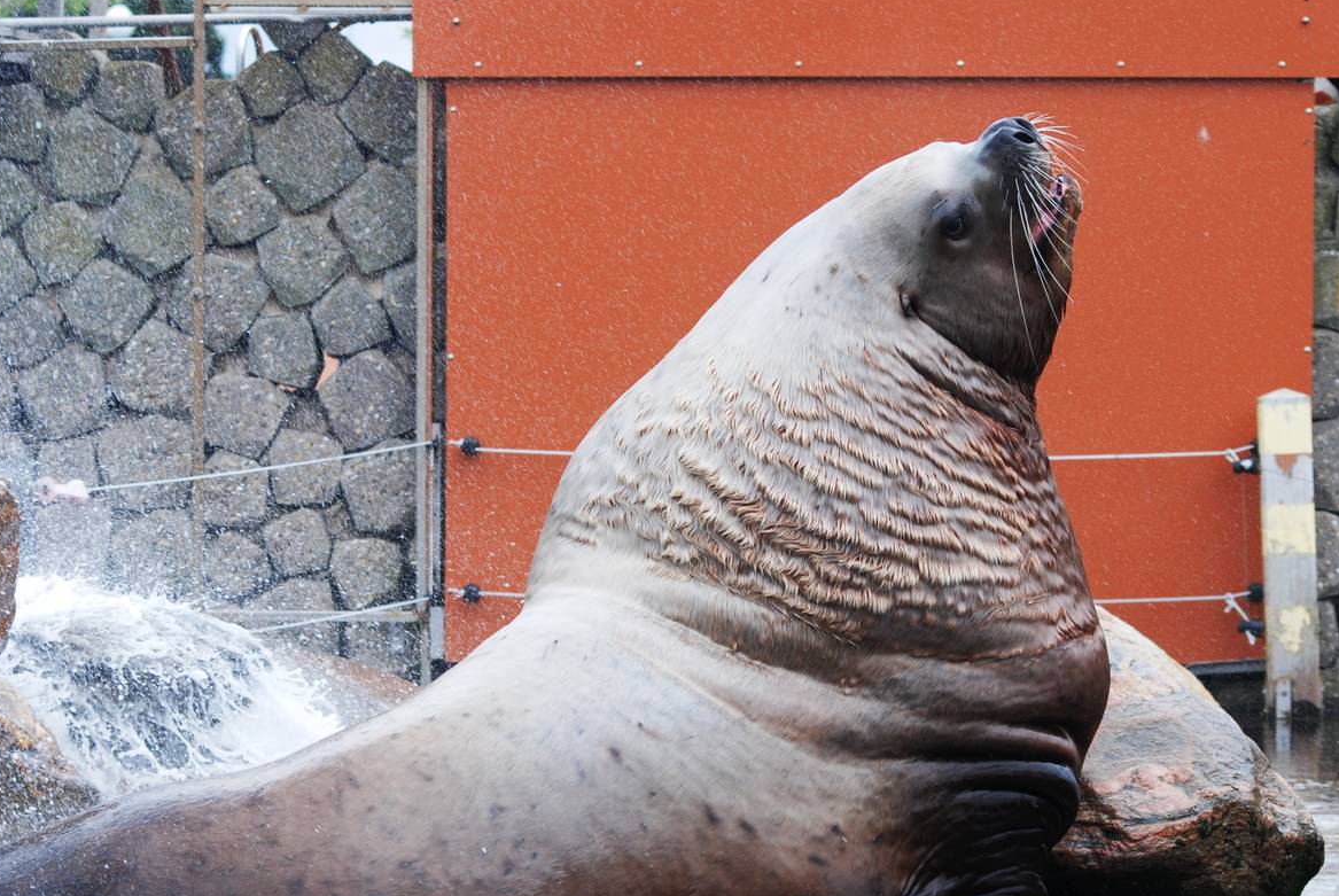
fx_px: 5362
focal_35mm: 144
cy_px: 603
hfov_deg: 14.2
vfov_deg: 9.5
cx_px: 570
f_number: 5.6
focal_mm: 70
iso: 200
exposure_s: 1/500
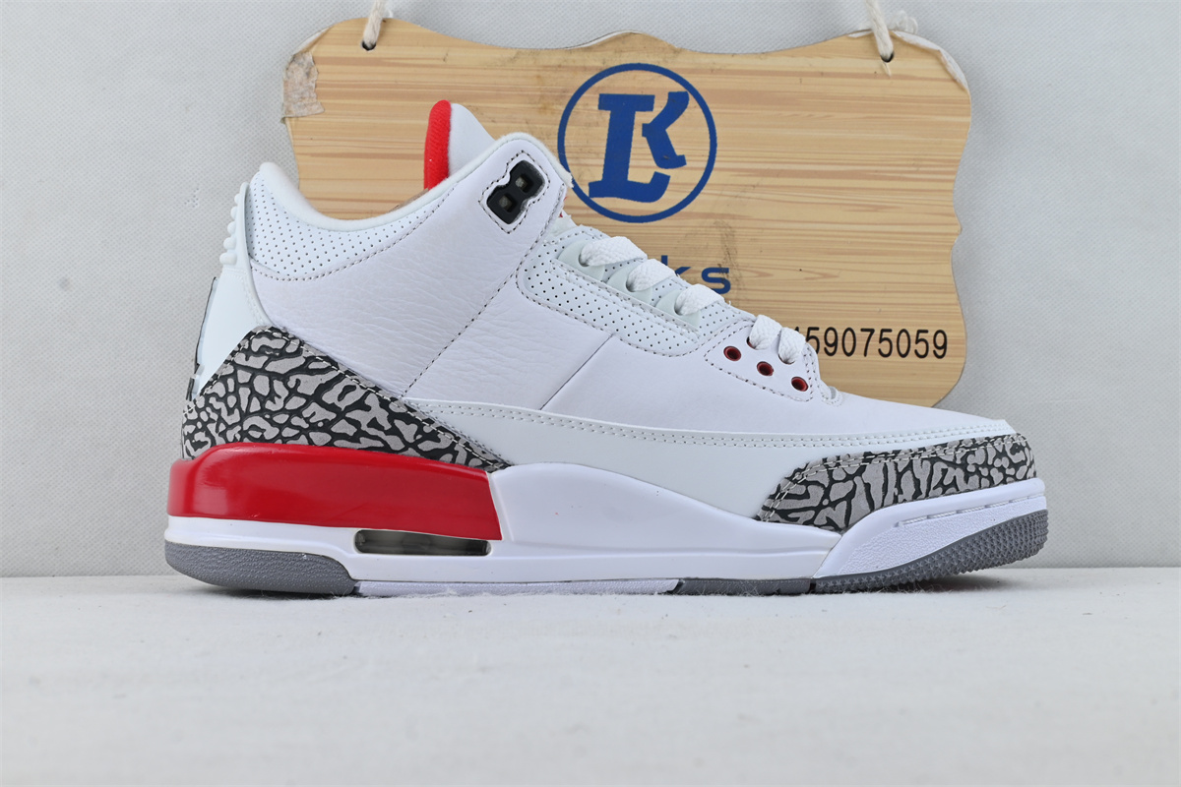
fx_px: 1427
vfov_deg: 30.8
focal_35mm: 44
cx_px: 590
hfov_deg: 45.0
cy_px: 394
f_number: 10
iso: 100
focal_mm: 29
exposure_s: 1/20
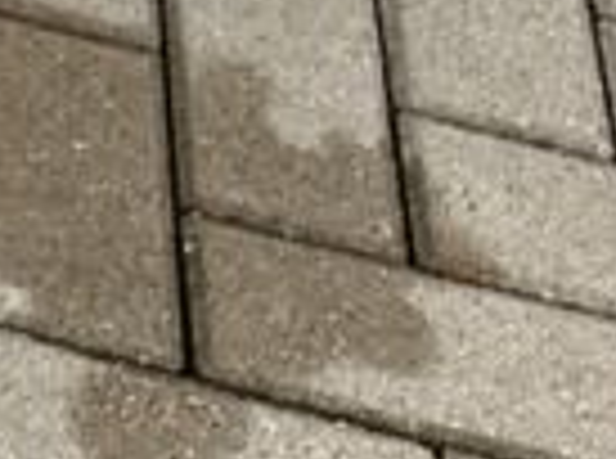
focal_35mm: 195
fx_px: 3461
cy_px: -576
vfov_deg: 7.2
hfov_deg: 8.0
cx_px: -1484
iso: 50
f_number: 1.6
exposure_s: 1/483
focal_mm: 5.1
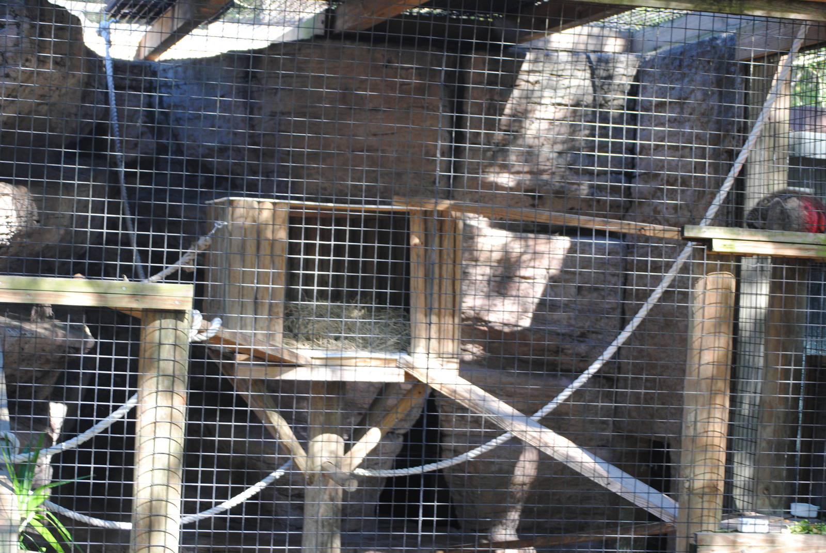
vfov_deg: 16.6
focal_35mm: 82
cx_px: 413
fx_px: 1895
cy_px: 276
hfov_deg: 24.6
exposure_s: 1/60
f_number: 4
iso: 200
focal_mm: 55
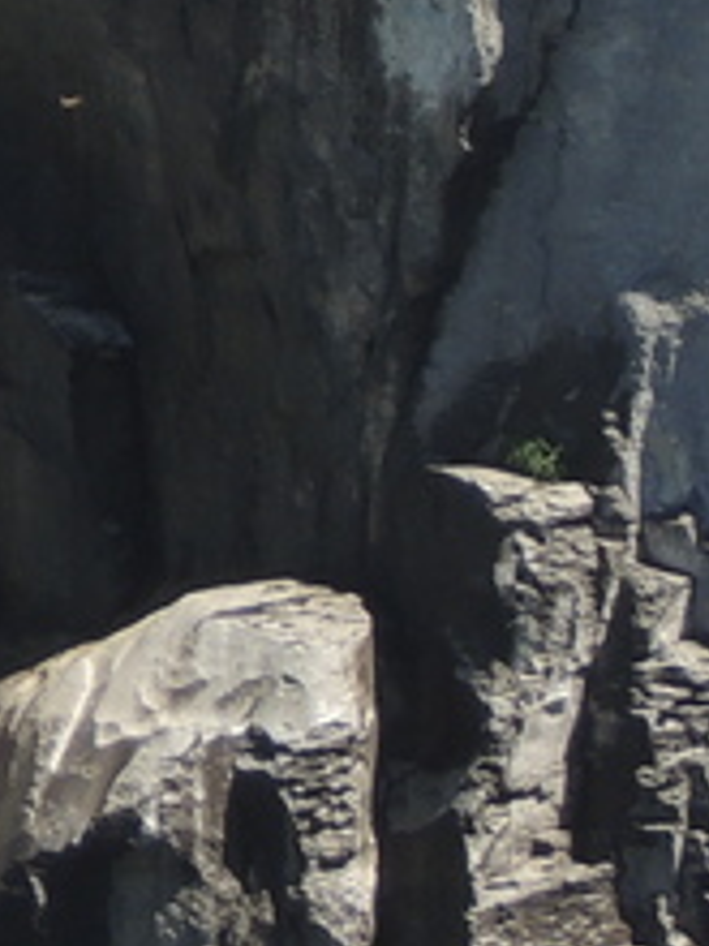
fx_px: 16686
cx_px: -924
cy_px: -1213
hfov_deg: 2.4
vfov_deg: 3.2
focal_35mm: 611
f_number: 4.2
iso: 100
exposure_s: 1/500
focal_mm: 18.7
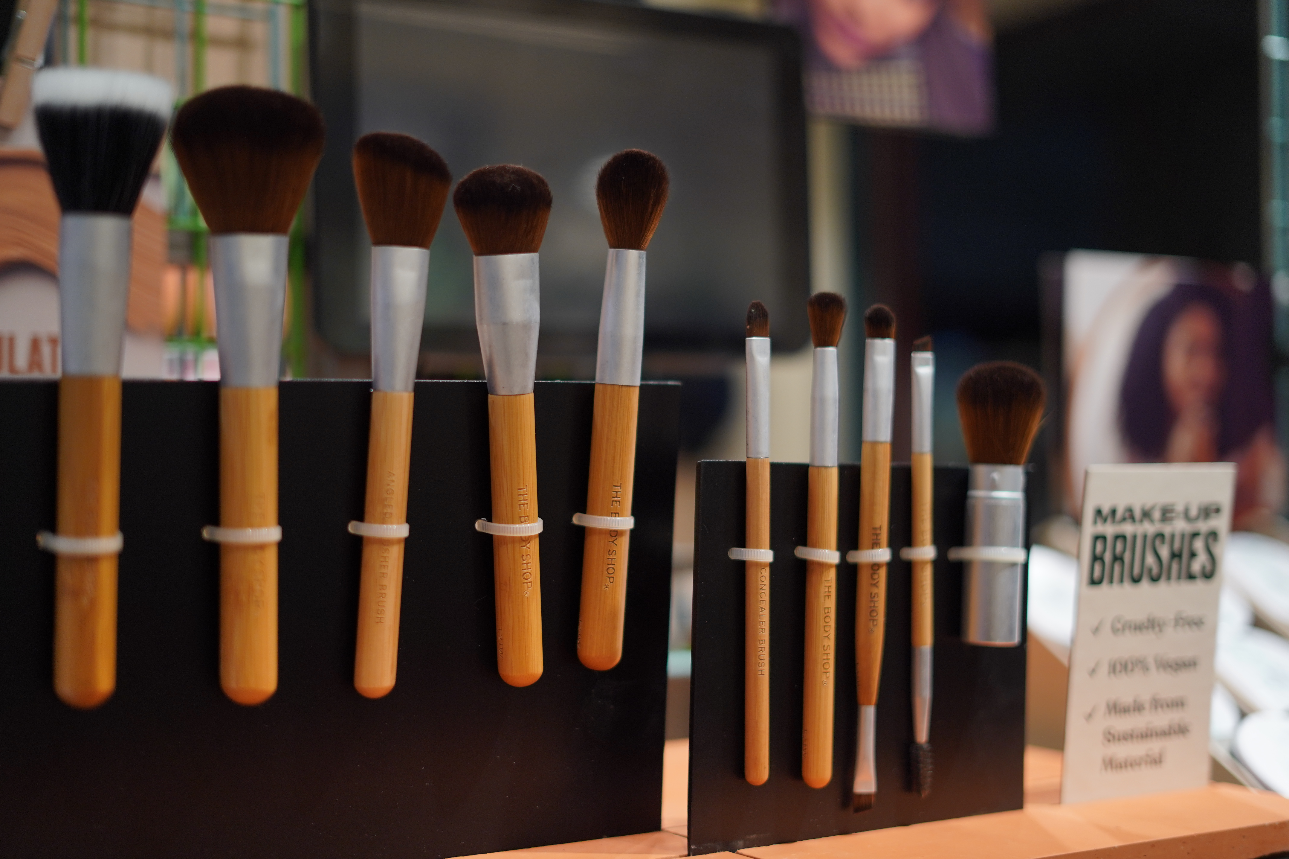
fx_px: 1790
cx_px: 644
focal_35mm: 50
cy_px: 430
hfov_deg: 39.6
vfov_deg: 27.0
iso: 250
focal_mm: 50
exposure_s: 1/640
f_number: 1.8
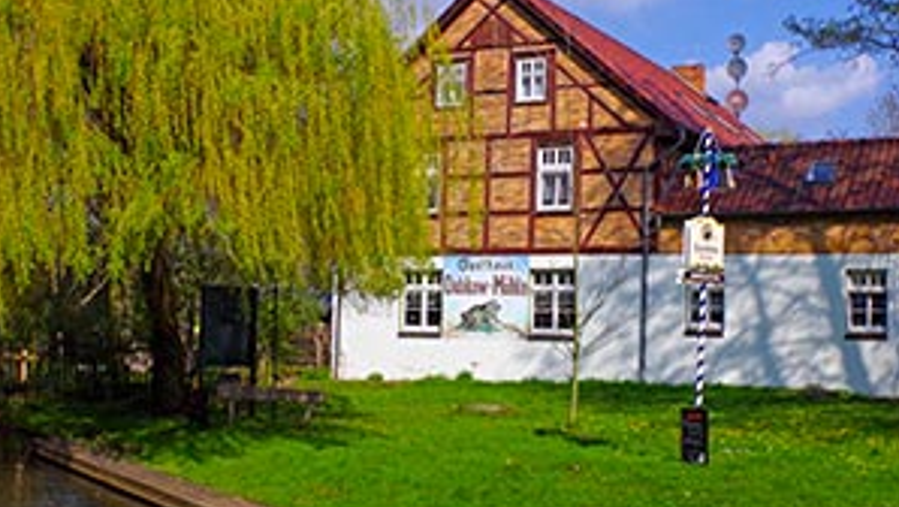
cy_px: 252
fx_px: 906
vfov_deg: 31.2
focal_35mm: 38
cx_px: 314
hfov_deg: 51.9
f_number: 11
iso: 400
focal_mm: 18
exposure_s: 1/800
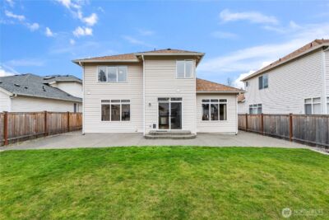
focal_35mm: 14
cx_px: 164
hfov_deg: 104.2
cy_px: 110
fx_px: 128
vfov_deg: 81.3
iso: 200
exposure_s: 1/160
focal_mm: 14
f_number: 7.1
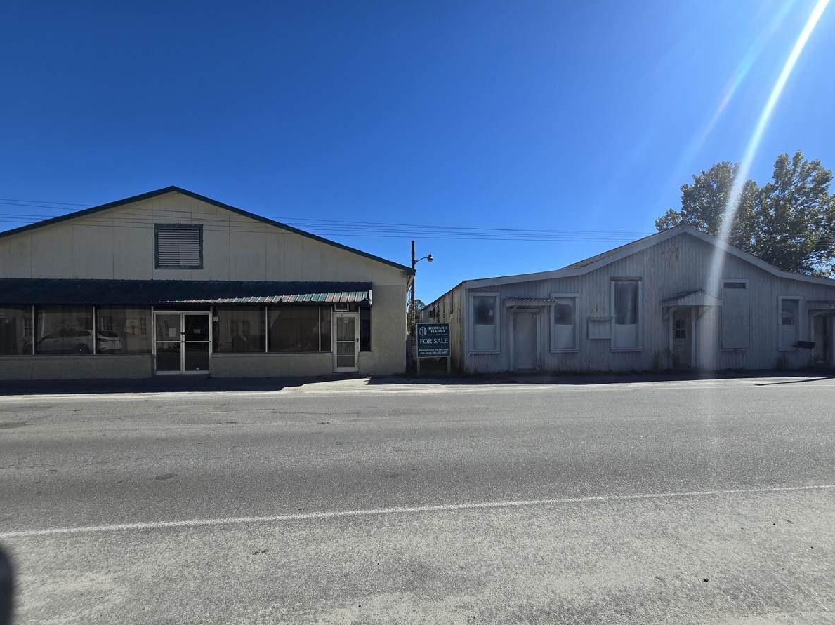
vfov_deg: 85.5
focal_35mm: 14
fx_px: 338
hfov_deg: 102.0
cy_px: 335
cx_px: 434
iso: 50
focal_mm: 2.2
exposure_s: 1/2977
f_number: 2.2
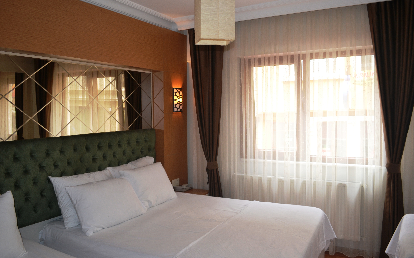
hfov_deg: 66.5
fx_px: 316
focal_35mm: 28
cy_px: 125
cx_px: 206
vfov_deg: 44.5
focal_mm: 18
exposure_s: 1/60
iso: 400
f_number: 4
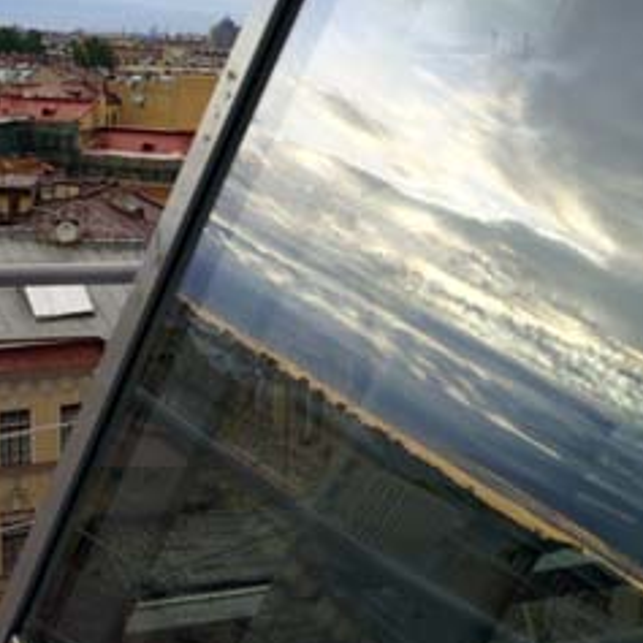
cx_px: 298
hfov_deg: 29.5
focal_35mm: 58
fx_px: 1219
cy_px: 308
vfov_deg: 29.5
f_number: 5.6
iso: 100
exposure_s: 1/60
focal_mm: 24
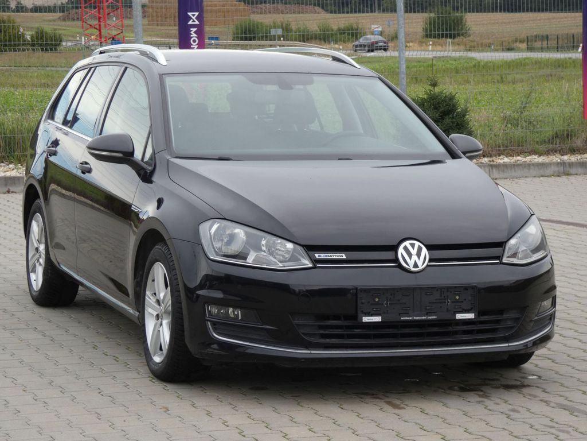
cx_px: 294
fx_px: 1865
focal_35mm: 110
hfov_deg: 17.9
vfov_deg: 13.5
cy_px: 220
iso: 80
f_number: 5.6
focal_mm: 19.7
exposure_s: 1/80
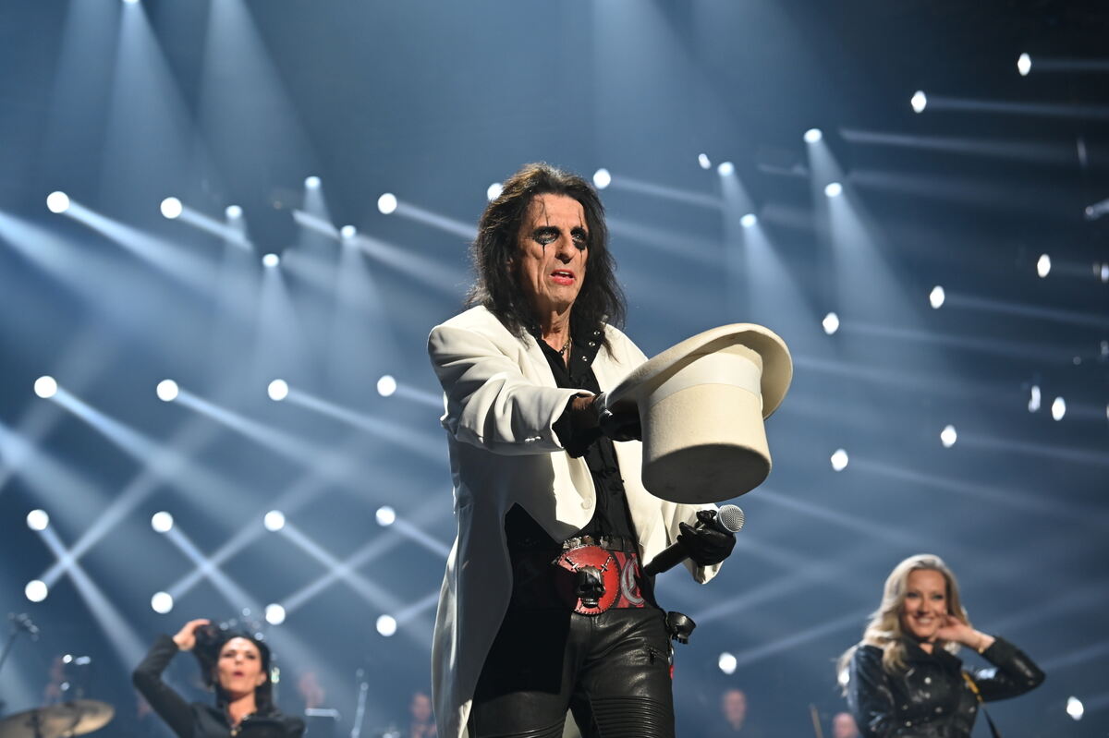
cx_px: 554
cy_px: 369
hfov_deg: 27.0
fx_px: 2309
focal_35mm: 75
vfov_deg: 18.2
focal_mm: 75
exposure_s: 1/200
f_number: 5
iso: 800
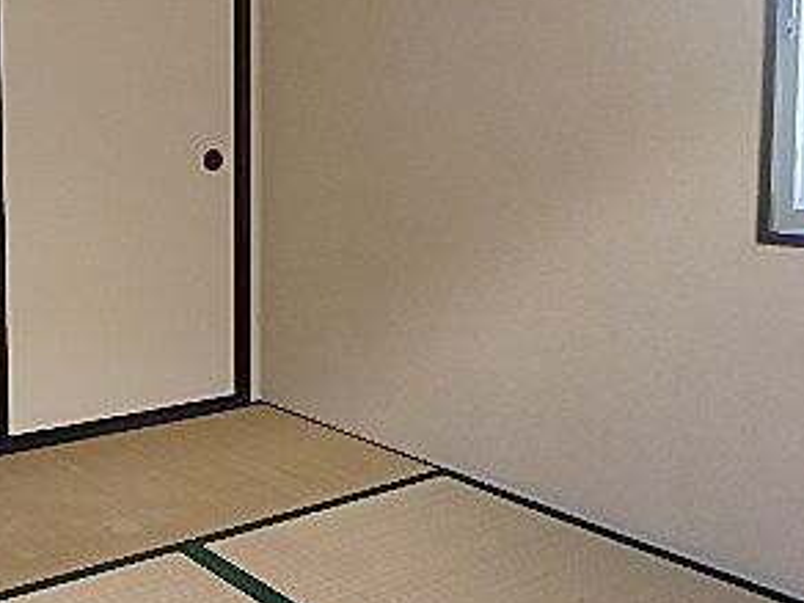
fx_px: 1068
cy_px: 242
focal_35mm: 46
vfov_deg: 31.4
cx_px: 275
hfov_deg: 40.8
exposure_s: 1/60
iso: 200
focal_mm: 3.7
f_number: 3.5
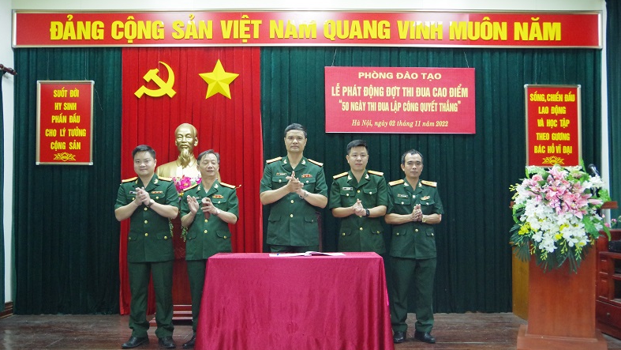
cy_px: 200
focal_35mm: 34
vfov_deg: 35.1
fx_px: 552
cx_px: 310
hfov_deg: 58.7
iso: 3200
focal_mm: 21
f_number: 4
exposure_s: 1/50
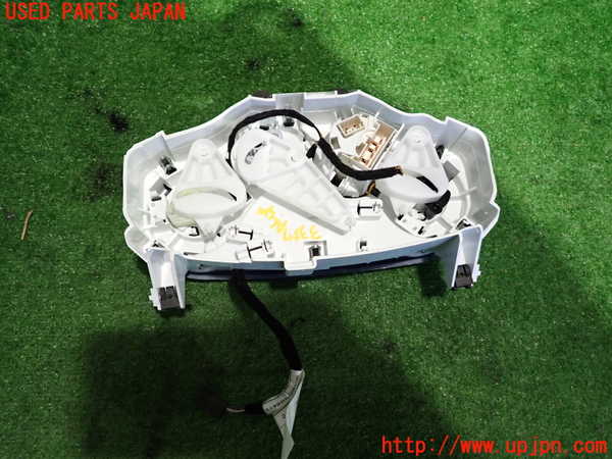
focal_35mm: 25
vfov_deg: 54.9
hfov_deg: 69.4
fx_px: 442
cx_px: 306
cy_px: 230
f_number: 2
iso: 400
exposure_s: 1/30
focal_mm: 4.5
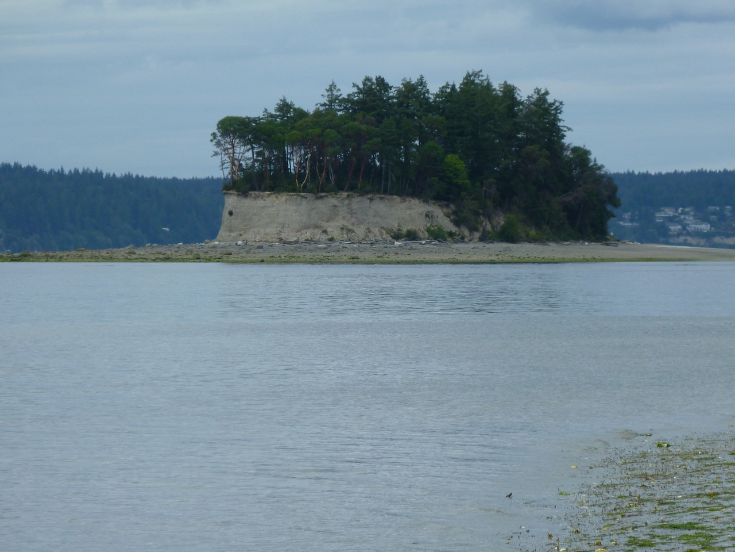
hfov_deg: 7.9
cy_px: 276
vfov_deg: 5.9
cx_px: 368
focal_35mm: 250
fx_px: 5308
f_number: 5.9
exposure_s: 1/200
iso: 80
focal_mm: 36
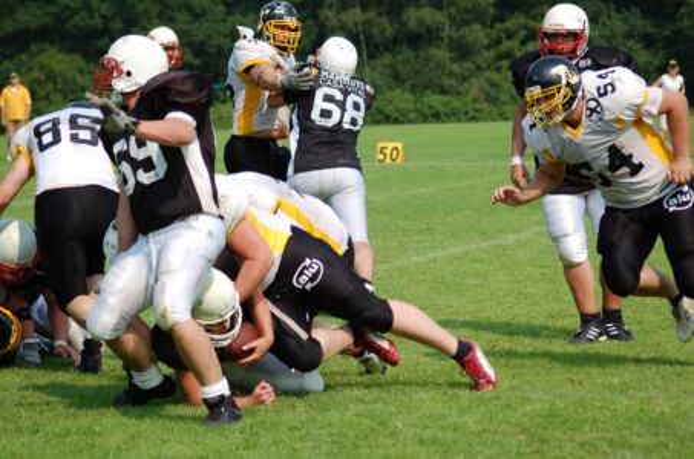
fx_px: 3174
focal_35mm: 165
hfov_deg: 12.5
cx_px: 347
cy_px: 230
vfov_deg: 8.3
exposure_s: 1/1250
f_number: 5
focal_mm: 110
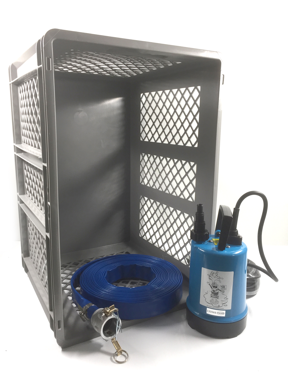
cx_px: 144
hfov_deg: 48.2
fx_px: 322
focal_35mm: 29
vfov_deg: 61.7
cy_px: 192
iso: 32
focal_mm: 4.15
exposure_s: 1/50
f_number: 2.2
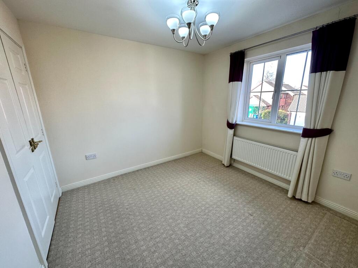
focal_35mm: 14
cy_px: 134
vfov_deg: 85.7
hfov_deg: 102.1
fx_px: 145
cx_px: 179
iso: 80
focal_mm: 2.22
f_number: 2.2
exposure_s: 1/100
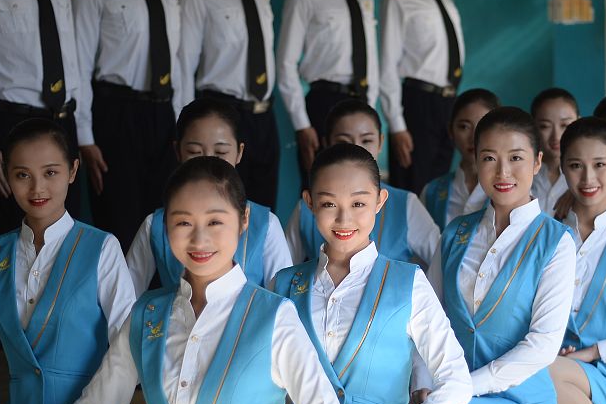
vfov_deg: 13.8
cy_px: 288
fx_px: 1666
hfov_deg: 20.6
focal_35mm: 99
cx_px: 392
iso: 200
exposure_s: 1/500
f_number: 1.8
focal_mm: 50
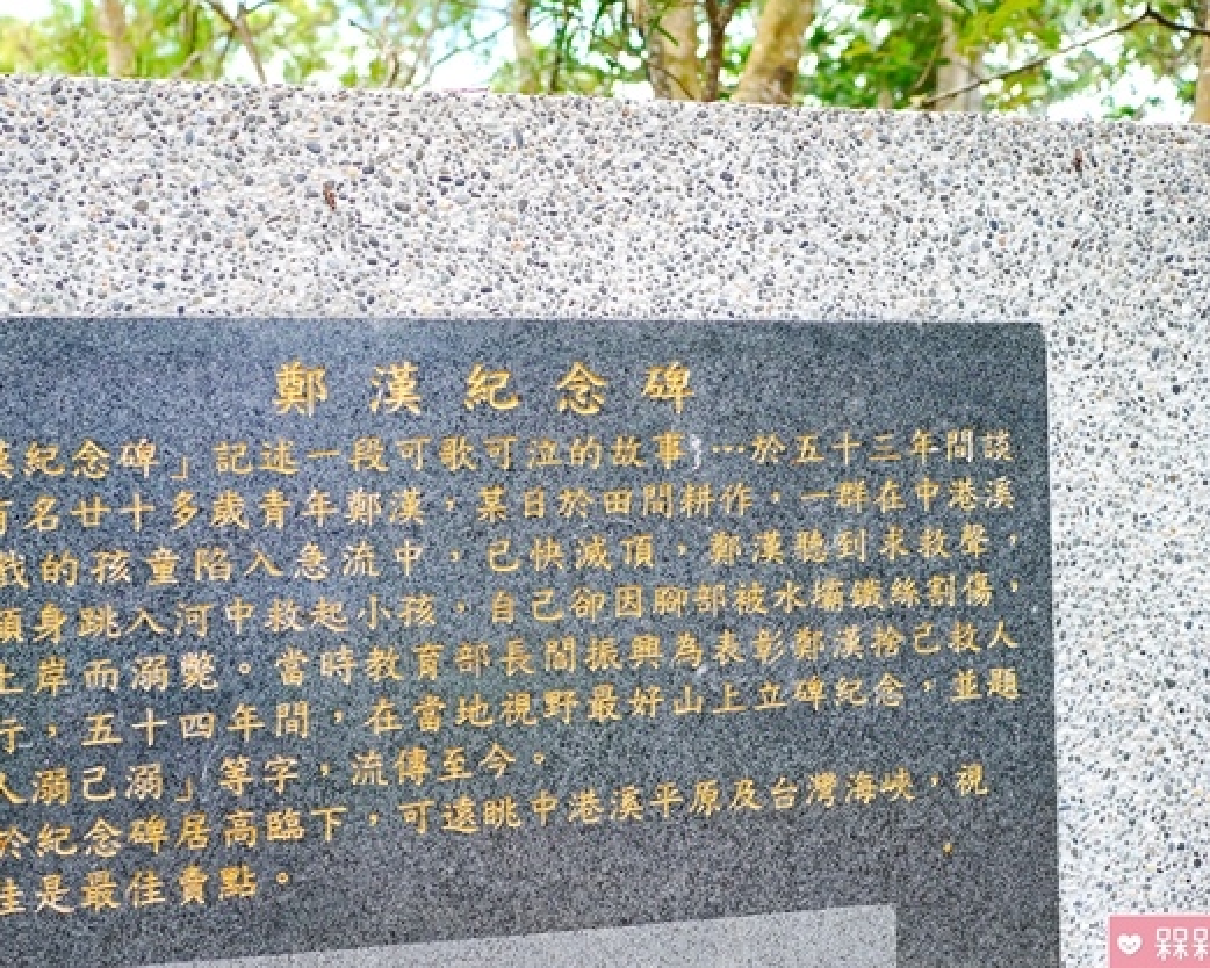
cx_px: 511
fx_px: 1289
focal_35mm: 36
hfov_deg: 50.1
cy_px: 512
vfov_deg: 41.2
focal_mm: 15
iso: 160
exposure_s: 1/200
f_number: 2.2
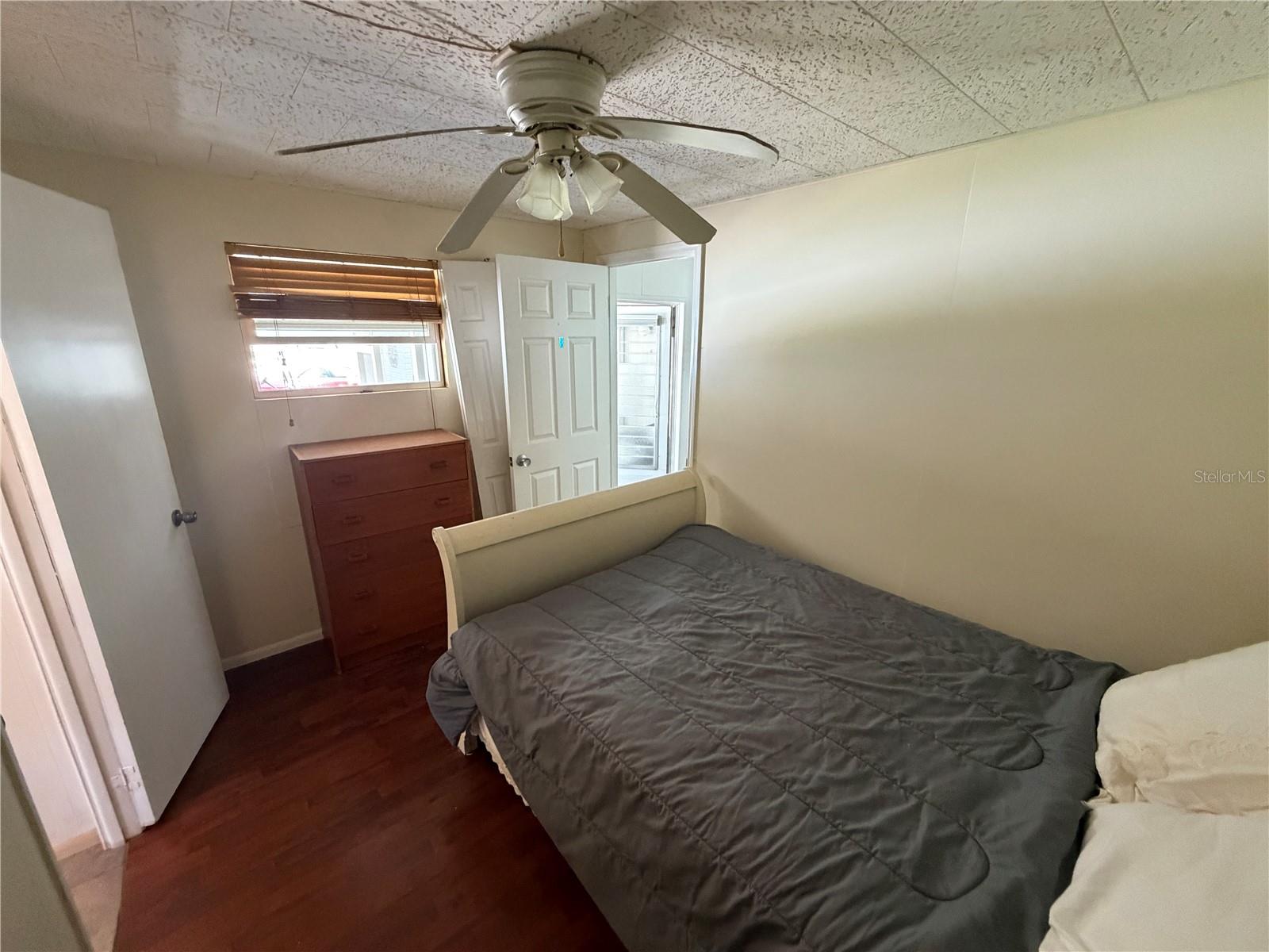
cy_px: 476
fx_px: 513
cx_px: 634
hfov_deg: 102.1
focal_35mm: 14
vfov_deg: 85.7
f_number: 2.2
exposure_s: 1/60
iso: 640
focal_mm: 2.22
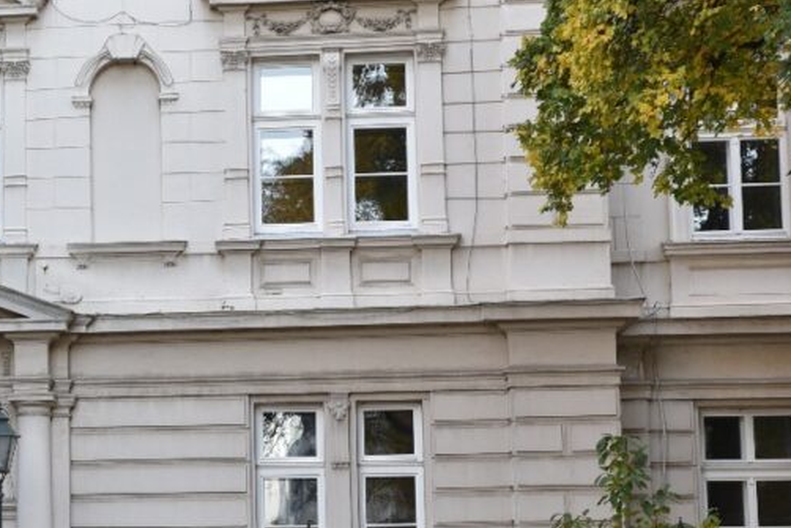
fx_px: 2154
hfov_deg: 20.3
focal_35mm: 98
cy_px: 361
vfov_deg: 13.9
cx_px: 33
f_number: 4
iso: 450
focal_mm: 48
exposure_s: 1/60
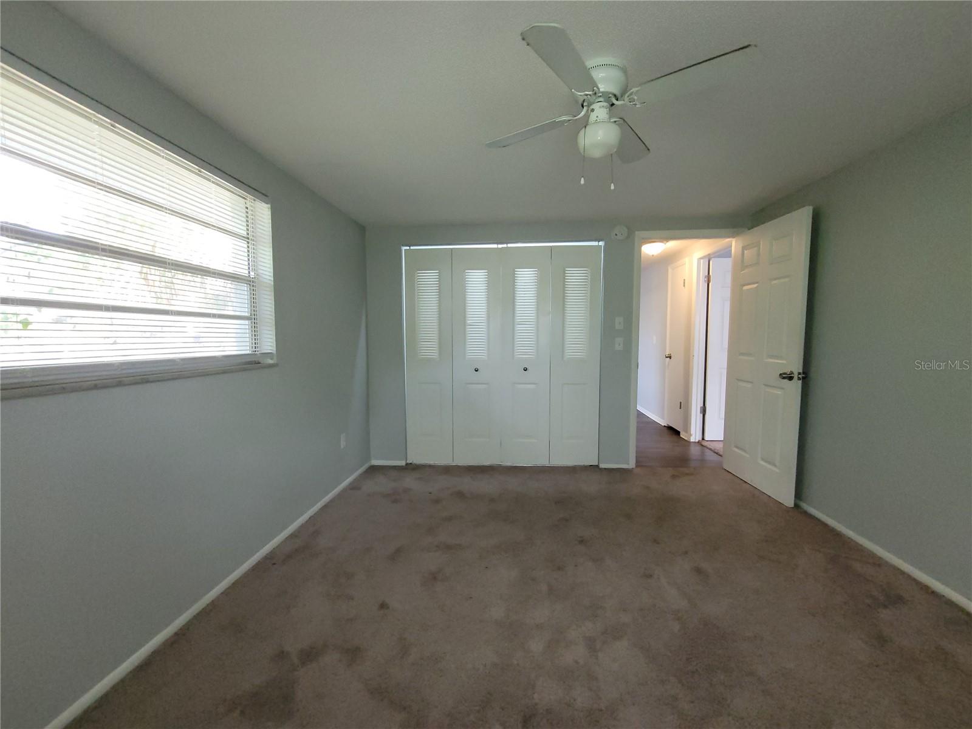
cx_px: 486
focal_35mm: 13
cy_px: 364
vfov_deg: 89.9
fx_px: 365
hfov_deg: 106.2
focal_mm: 2.2
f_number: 2.2
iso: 400
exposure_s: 1/60
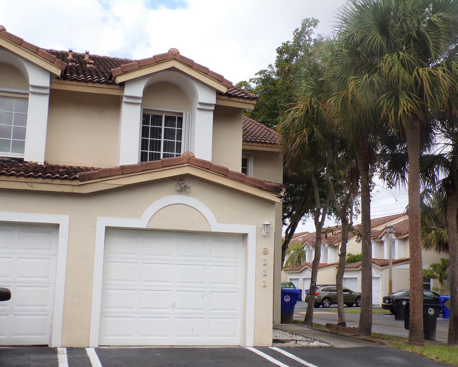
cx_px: 238
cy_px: 184
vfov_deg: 34.2
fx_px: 596
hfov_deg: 42.0
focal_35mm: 44
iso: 80
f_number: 4.9
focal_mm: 7.6
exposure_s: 1/320
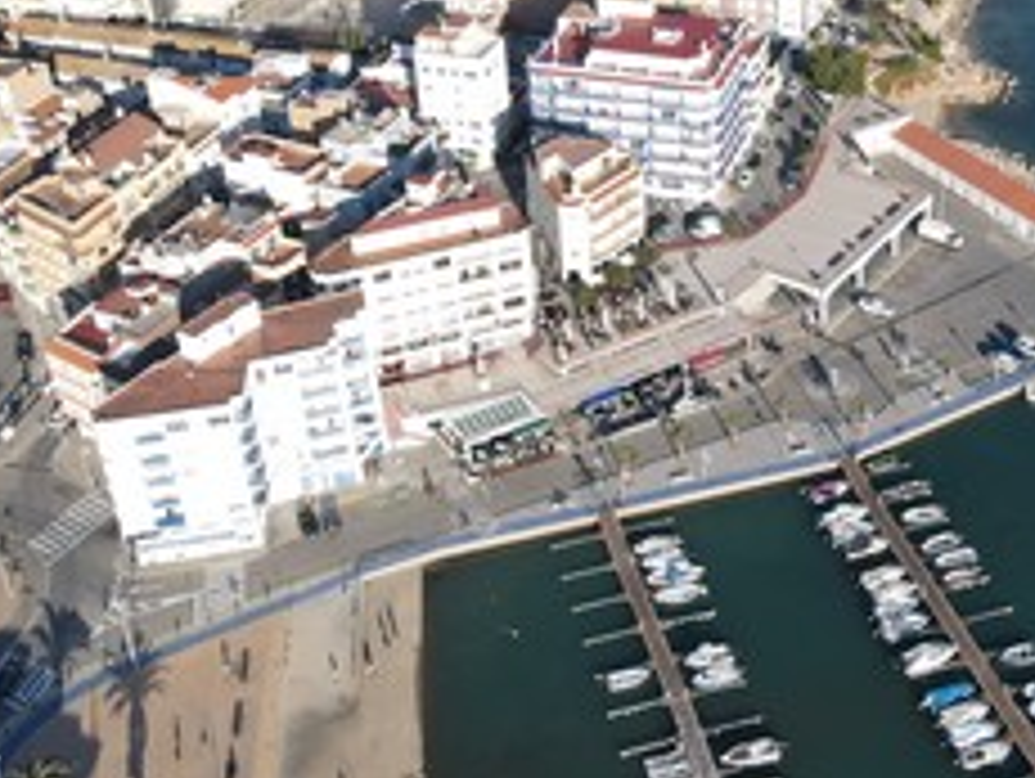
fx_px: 1437
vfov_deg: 30.0
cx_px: 752
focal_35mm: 48
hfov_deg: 38.8
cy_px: 241
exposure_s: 1/500
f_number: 2.8
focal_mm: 4.5
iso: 100
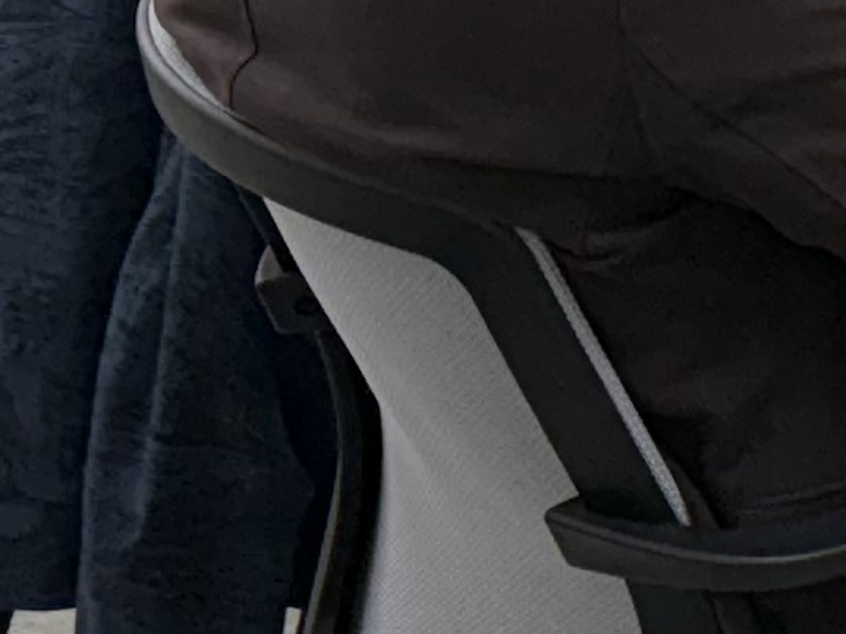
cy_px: -529
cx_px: 2629
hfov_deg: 8.8
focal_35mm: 180
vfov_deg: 8.0
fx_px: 4397
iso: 80
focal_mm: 6.76
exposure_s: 1/123
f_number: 1.78
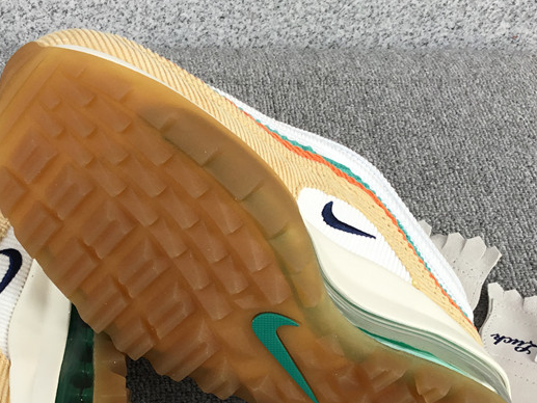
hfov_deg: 35.1
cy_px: 329
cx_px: 167
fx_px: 838
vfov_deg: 26.5
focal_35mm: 54
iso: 25
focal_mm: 3.3
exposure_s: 1/202
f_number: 2.4
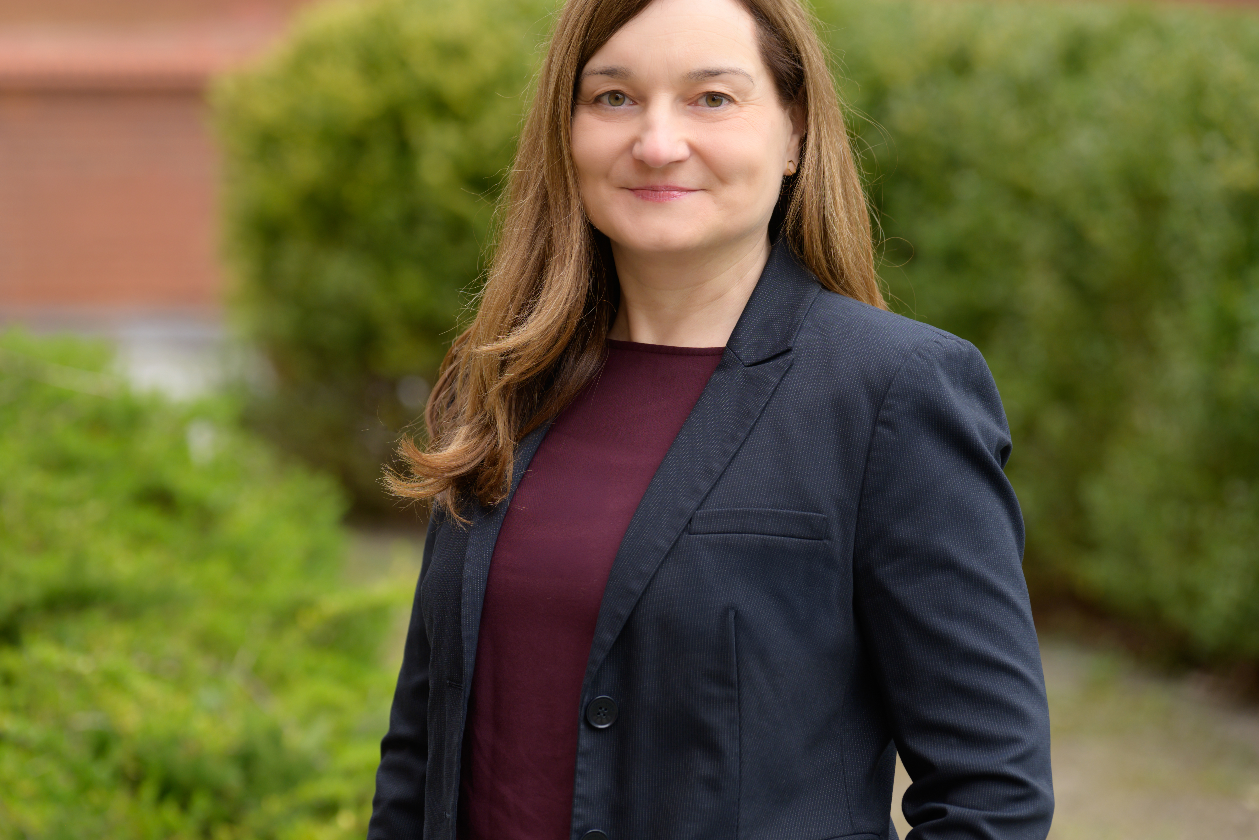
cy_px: 404
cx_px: 540
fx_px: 5001
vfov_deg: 9.6
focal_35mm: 143
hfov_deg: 14.3
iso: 200
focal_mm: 113
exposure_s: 1/200
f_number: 3.5
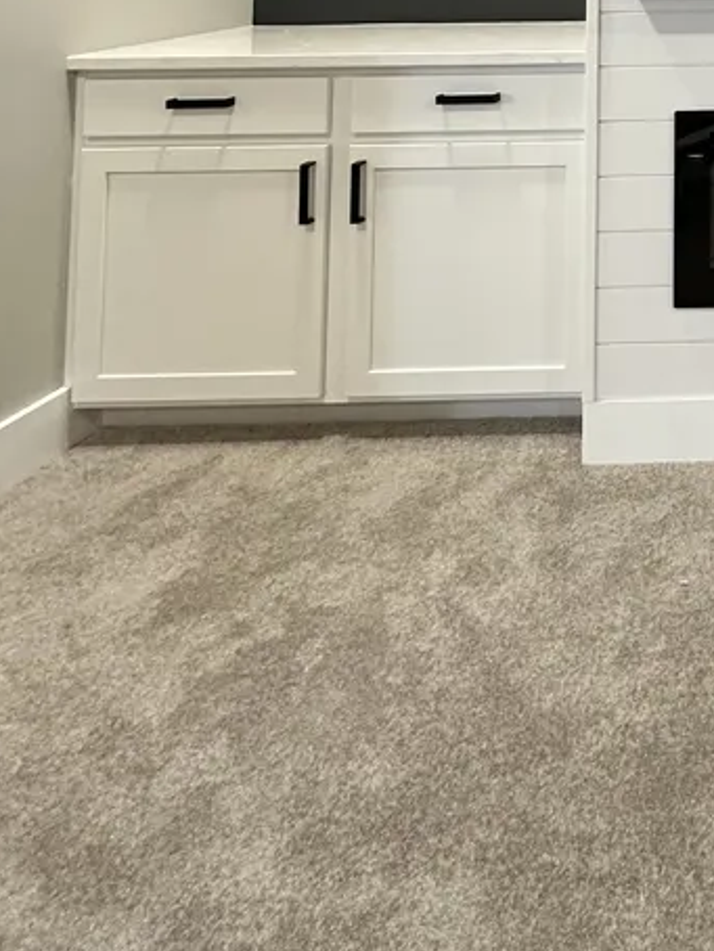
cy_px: -147
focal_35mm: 37
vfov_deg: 39.0
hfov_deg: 30.4
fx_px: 1017
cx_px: 932
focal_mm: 2.22
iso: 400
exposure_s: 1/60
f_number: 2.2
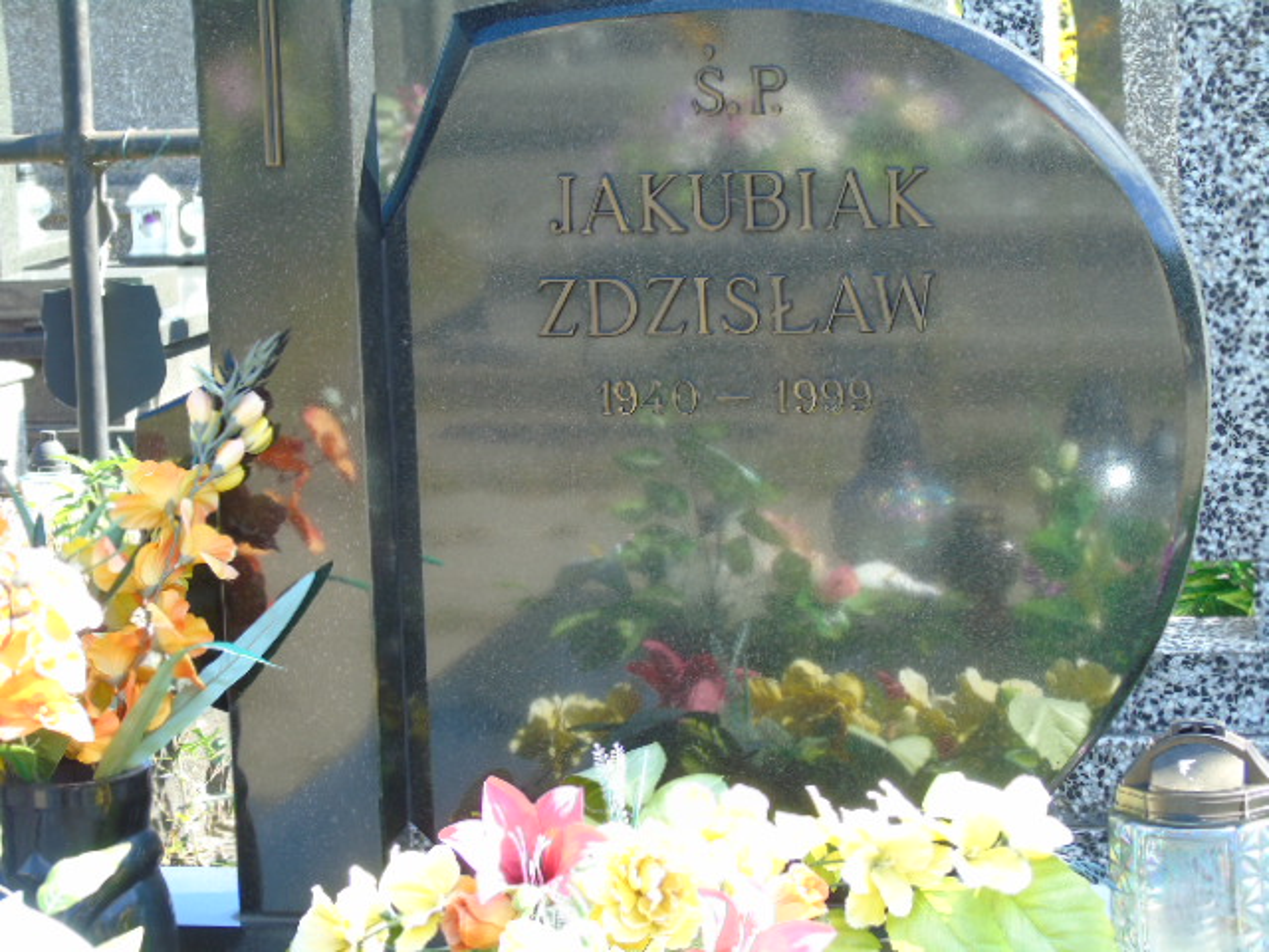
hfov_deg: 18.2
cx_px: 634
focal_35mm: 108
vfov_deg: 13.7
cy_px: 476
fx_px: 3959
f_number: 4.4
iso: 80
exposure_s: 1/50
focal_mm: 19
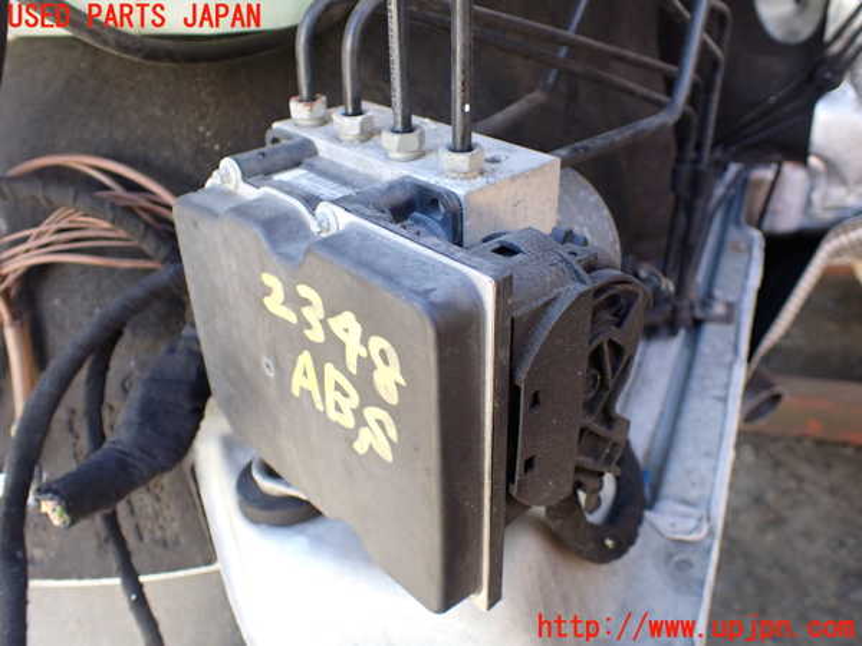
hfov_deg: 60.0
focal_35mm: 30
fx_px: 747
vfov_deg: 46.8
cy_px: 323
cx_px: 431
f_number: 2.3
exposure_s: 1/125
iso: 250
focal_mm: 5.4
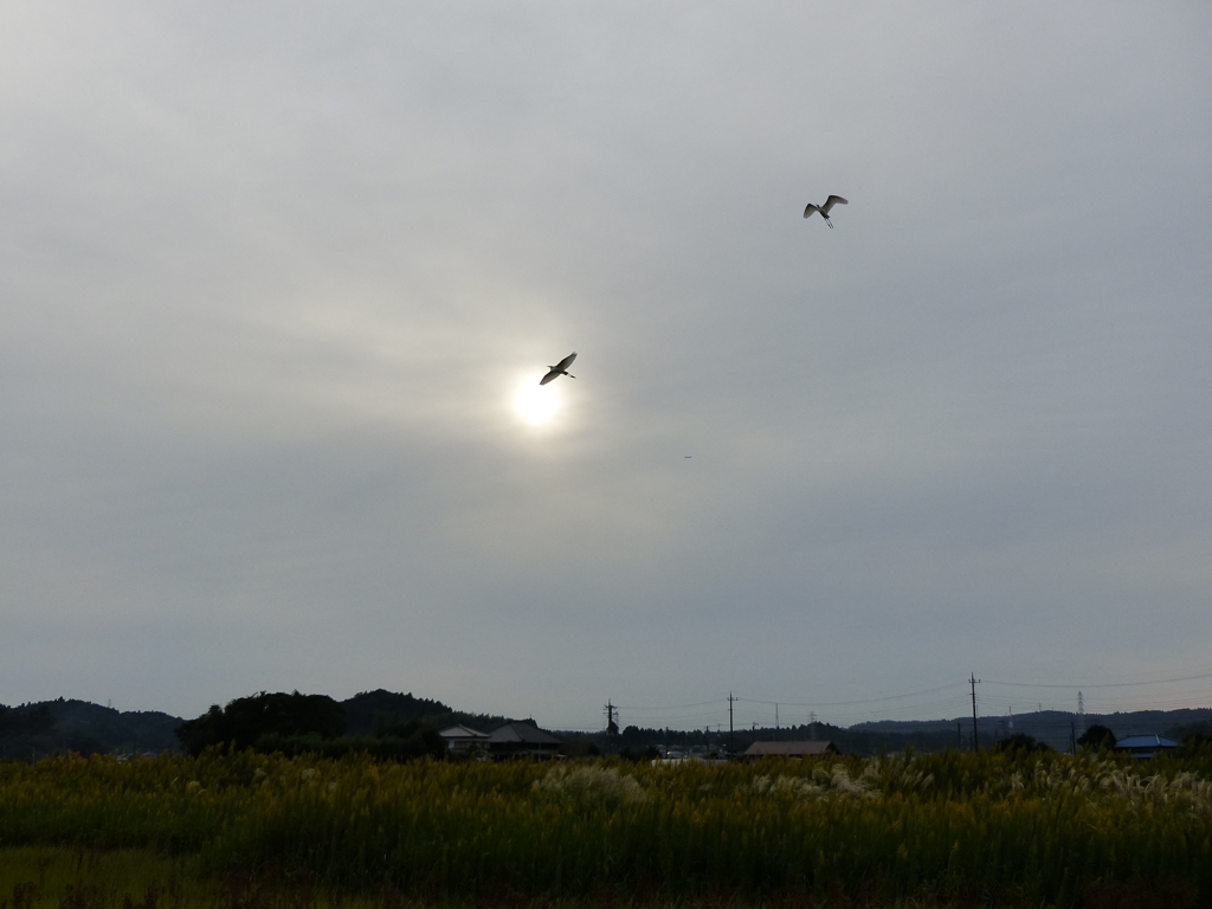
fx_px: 1576
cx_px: 606
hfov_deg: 42.1
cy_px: 454
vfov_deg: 32.2
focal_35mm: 45
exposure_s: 1/1600
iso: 160
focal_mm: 8.1
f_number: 2.8
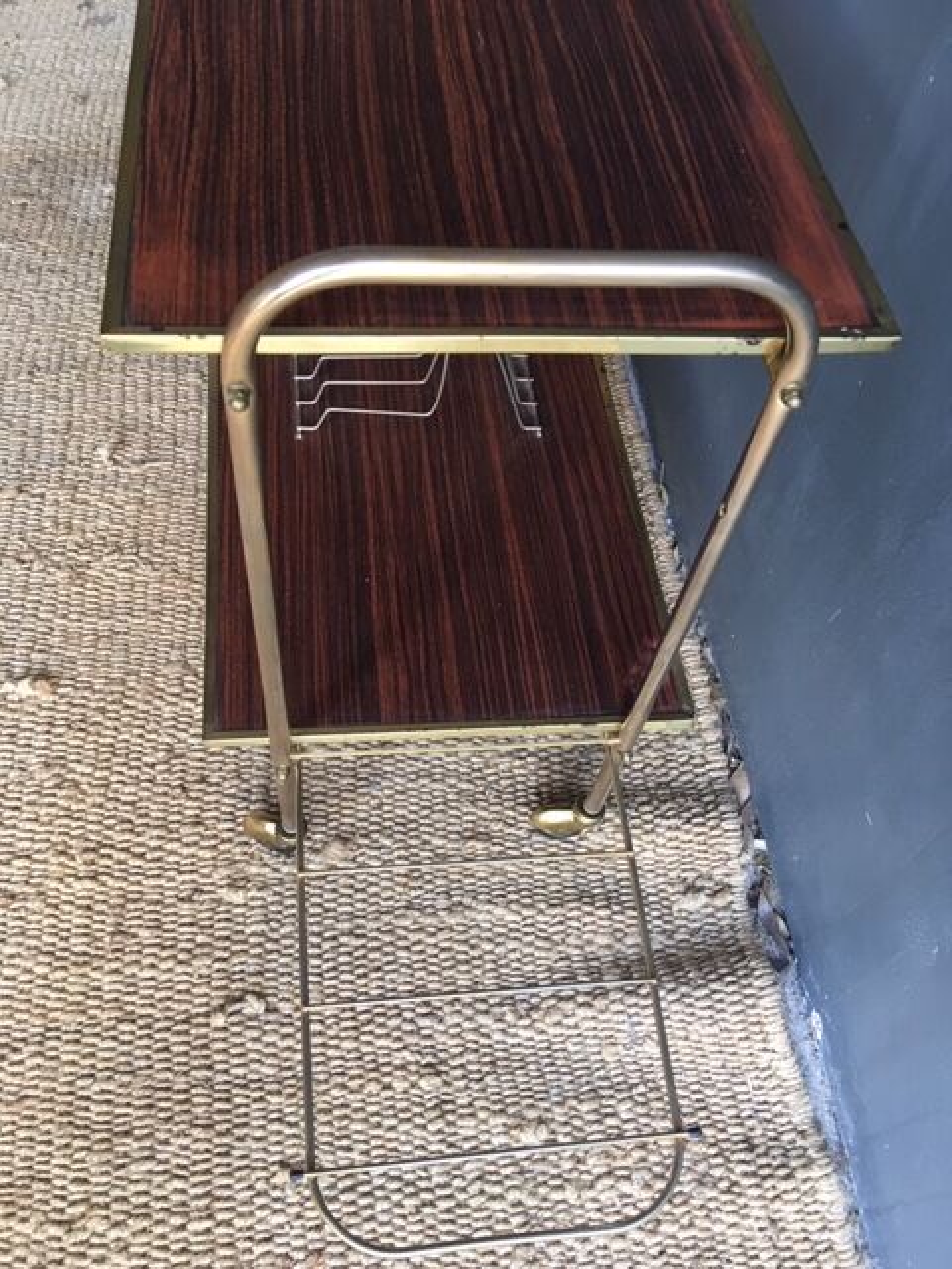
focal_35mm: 29
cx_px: 476
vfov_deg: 61.7
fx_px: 1063
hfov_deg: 48.2
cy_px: 634
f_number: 2.2
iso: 40
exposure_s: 1/33
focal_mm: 4.15
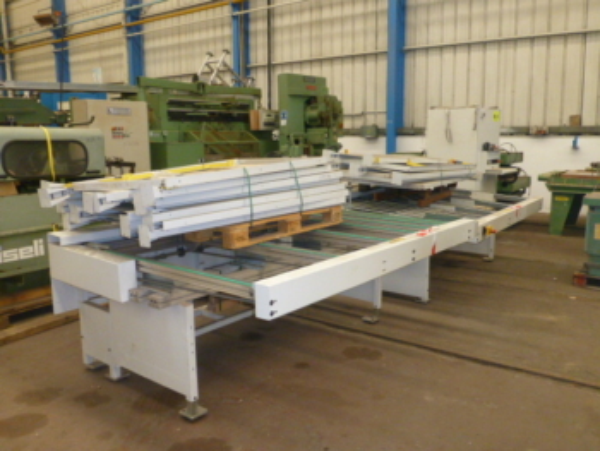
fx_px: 520
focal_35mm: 30
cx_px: 300
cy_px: 226
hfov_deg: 59.9
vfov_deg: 46.8
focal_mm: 5.4
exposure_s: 1/60
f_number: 3.6
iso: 800
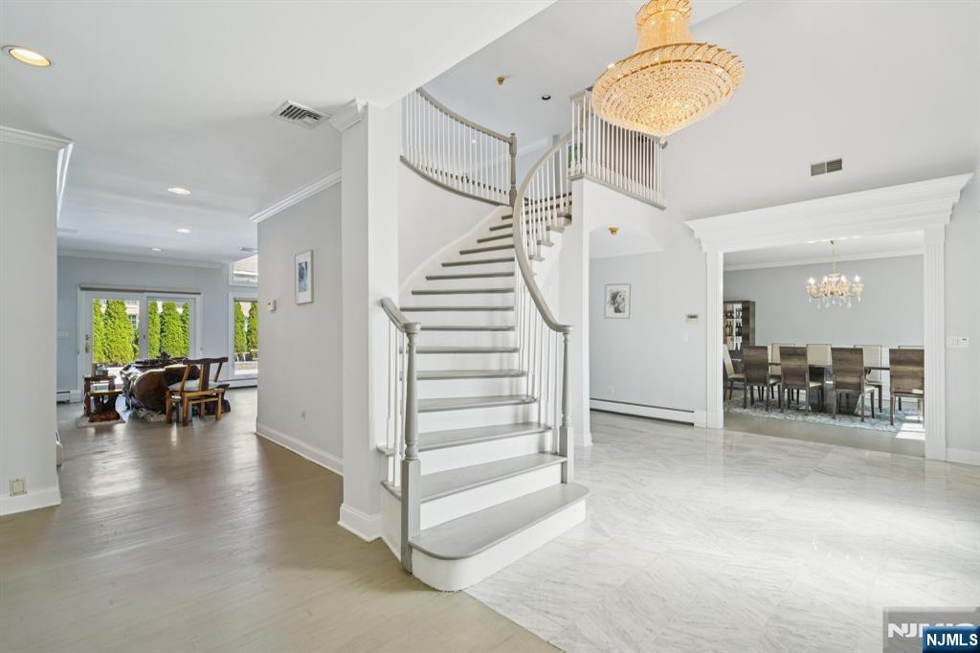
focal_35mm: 16
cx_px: 490
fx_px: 435
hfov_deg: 96.8
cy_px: 326
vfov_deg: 73.7
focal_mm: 16
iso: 400
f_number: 8
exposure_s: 1/50
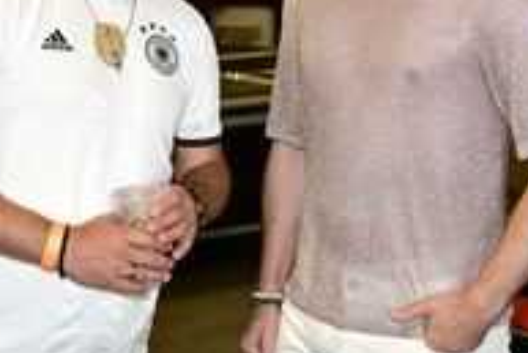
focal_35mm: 84
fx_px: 1233
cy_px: 79
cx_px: 264
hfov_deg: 24.2
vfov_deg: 16.2
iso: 800
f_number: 2.8
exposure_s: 1/200
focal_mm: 36
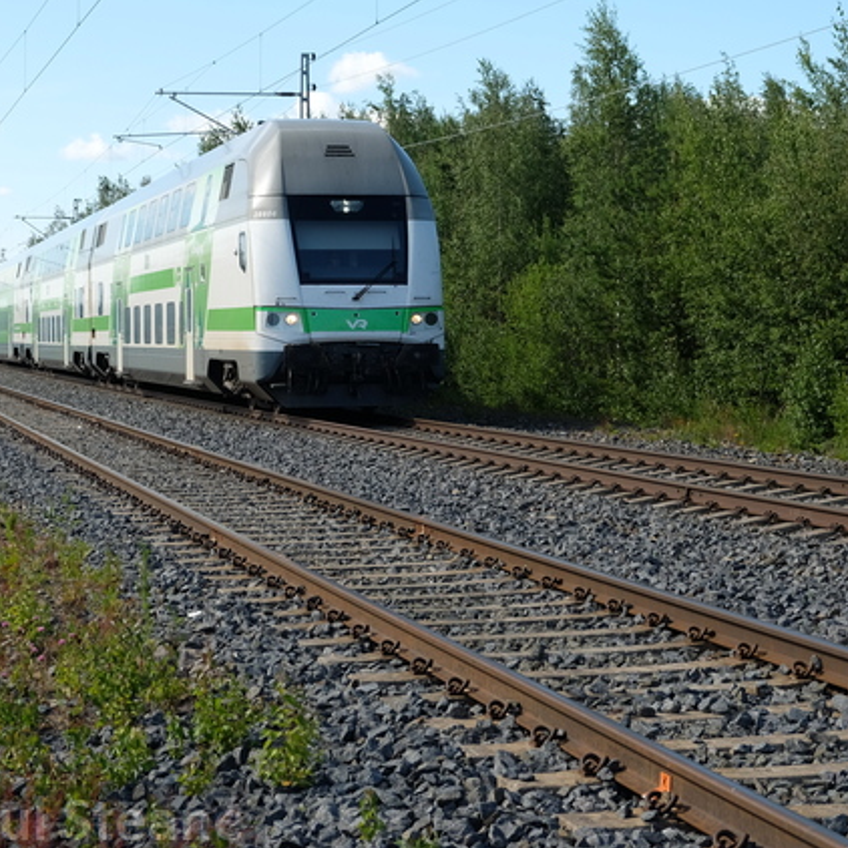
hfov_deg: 23.0
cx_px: 360
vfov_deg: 23.0
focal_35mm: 75
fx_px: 2079
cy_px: 344
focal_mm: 31.5
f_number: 4.5
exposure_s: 1/500
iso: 200
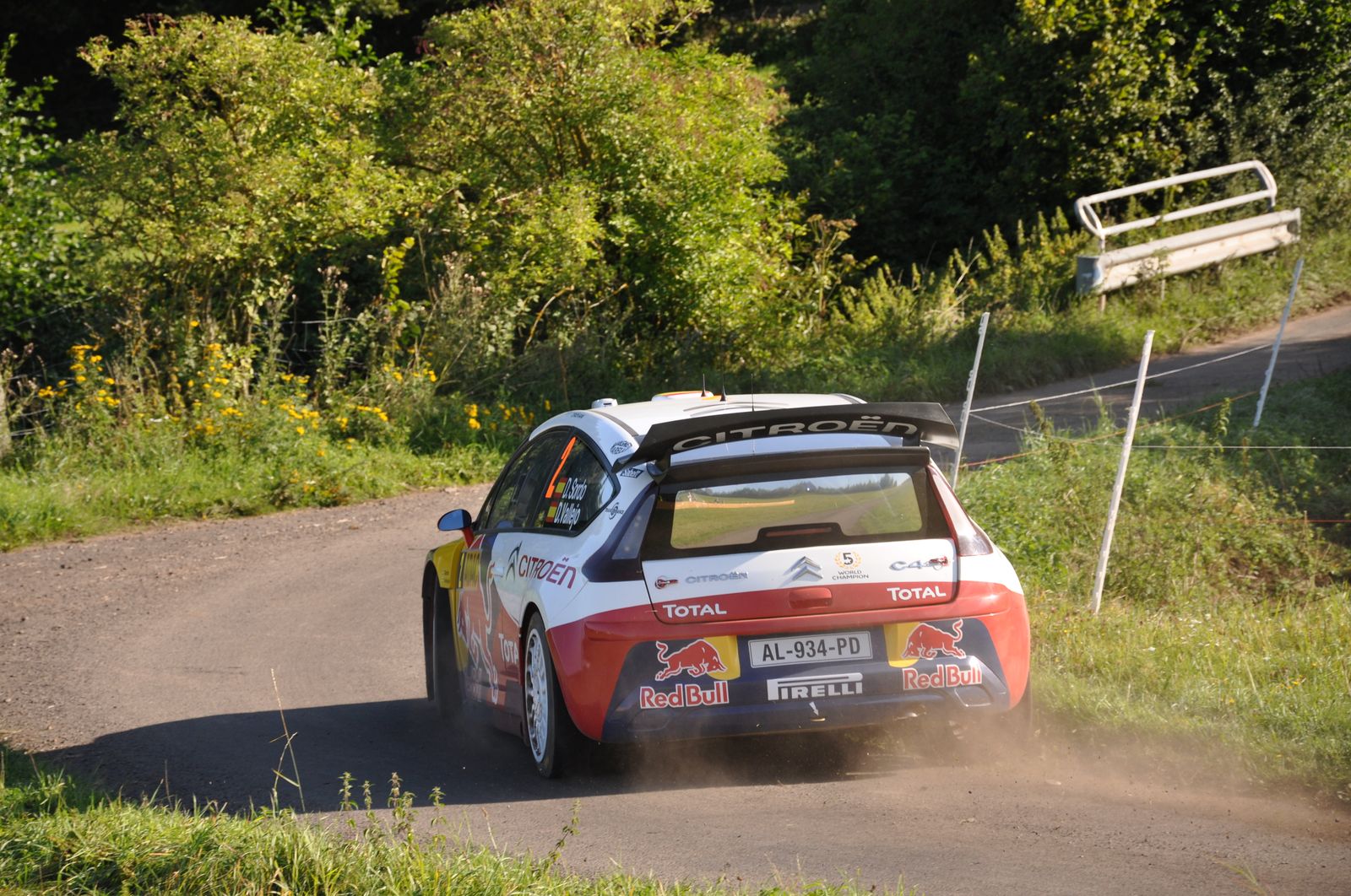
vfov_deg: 8.7
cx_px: 676
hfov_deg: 13.1
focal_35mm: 158
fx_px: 5902
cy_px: 448
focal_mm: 105
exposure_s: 1/500
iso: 280
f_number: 5.6
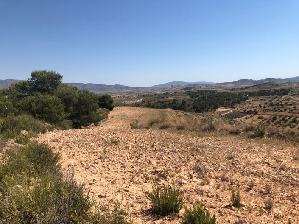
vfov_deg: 49.7
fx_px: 242
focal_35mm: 28
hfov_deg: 63.5
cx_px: 150
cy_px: 112
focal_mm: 4
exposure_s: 1/3247
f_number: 1.8
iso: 20
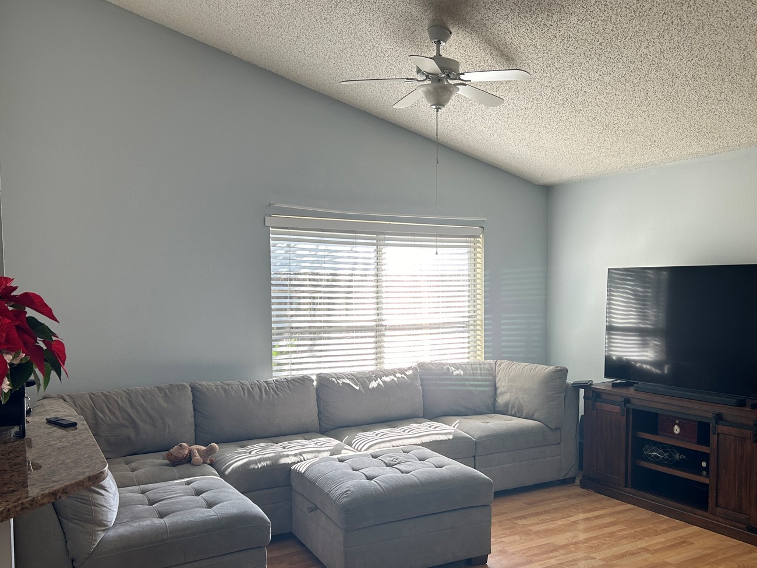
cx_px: 439
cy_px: 313
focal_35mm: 32
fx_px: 700
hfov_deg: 56.5
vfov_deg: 44.1
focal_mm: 5.7
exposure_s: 1/158
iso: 40
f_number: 1.5
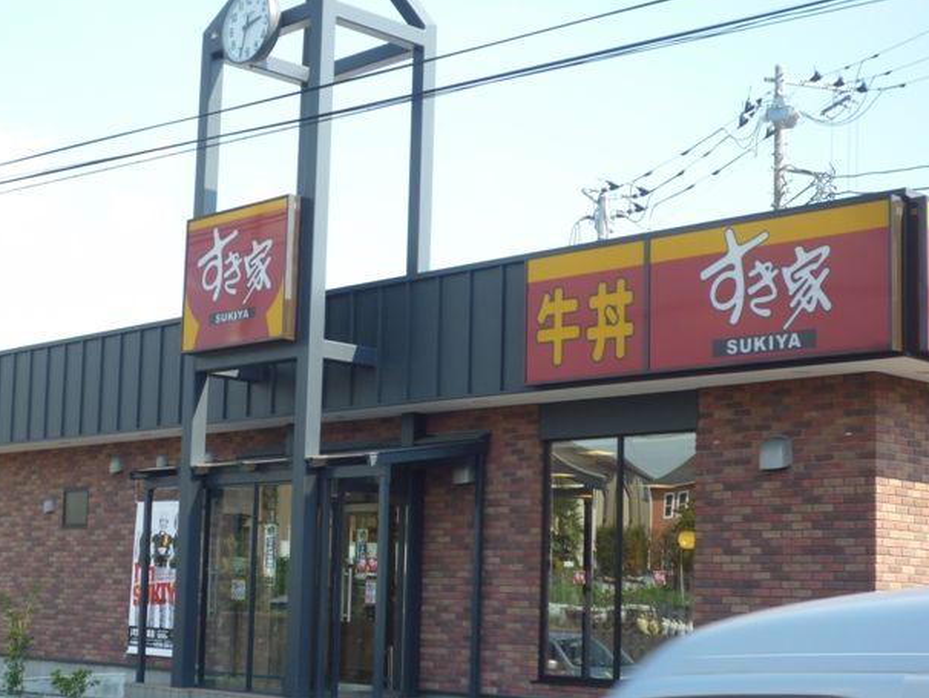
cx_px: 353
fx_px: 1772
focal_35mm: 66
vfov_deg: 22.3
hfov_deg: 29.3
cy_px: 399
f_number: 4.3
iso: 80
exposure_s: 1/160
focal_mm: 8.8
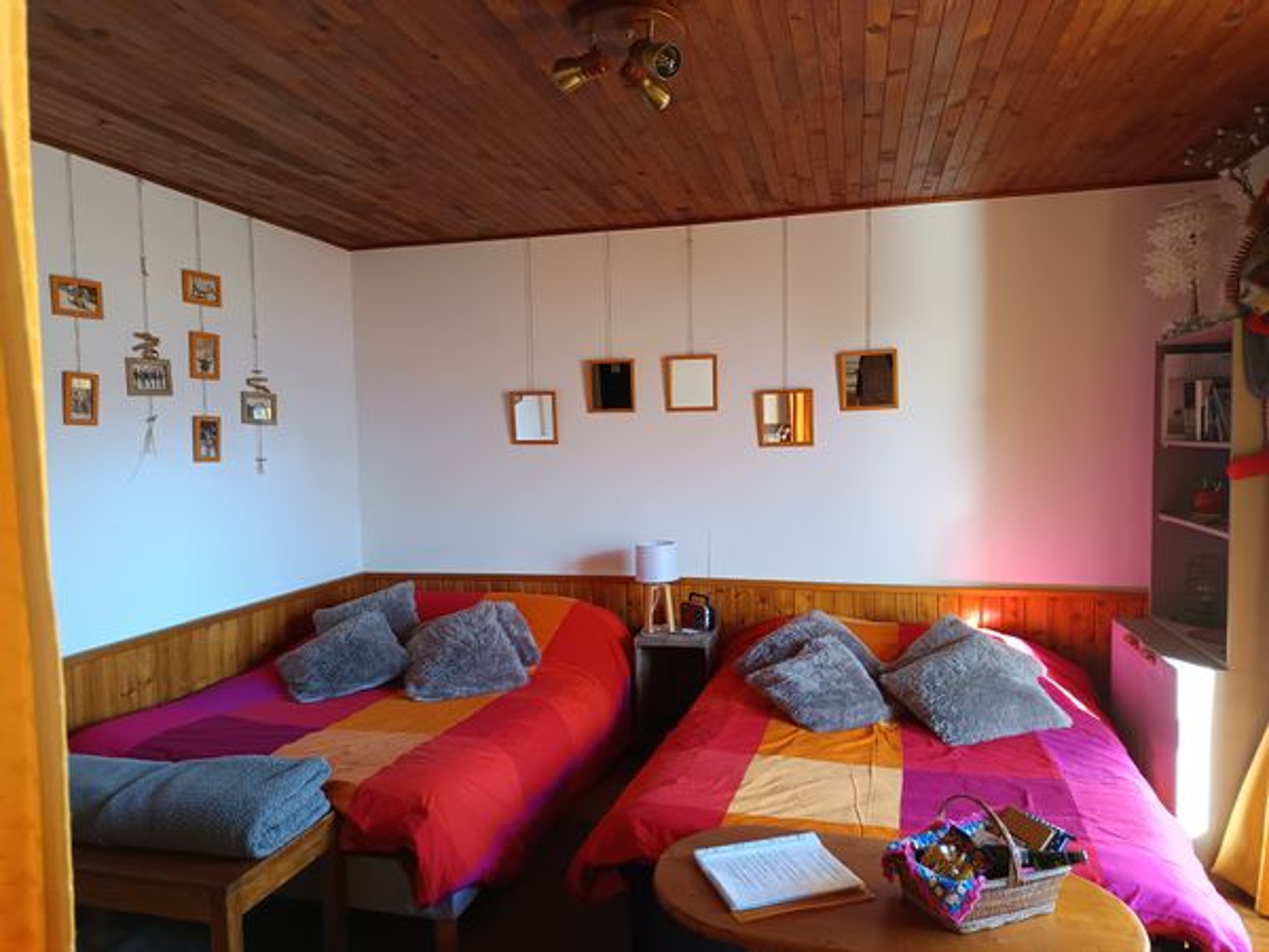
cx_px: 634
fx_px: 880
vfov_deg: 56.8
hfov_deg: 71.6
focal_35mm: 24
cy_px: 476
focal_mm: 5.31
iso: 675
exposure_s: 1/50
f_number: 1.7
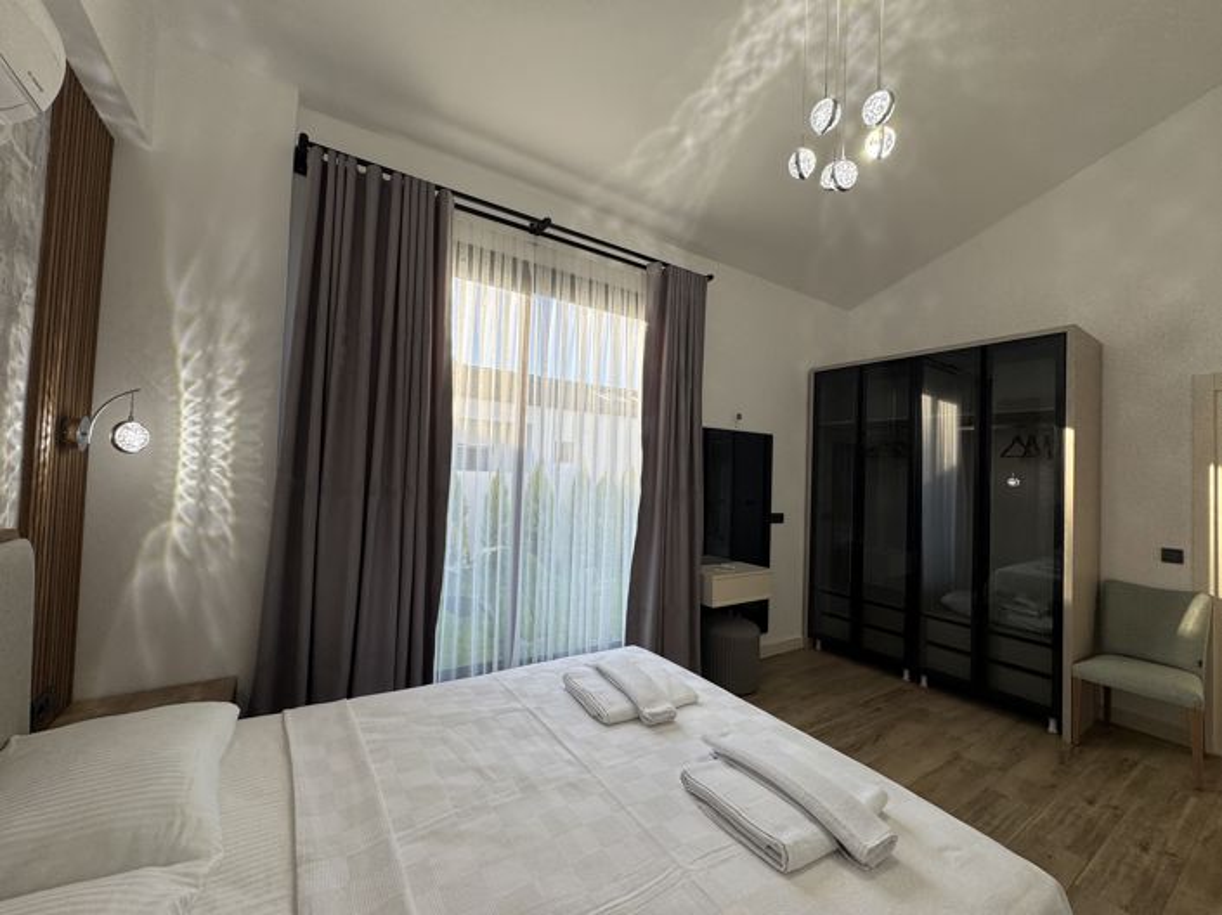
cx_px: 611
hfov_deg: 102.1
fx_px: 494
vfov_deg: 85.6
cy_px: 458
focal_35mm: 14
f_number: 2.2
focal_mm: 2.22
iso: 40
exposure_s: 1/153
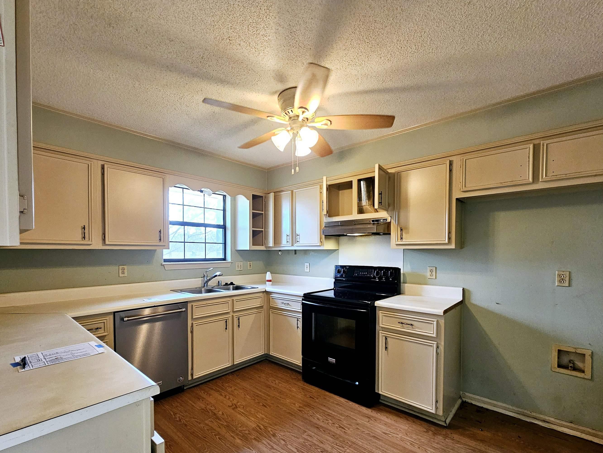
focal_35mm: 15
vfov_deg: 81.3
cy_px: 258
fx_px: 261
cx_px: 286
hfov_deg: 98.1
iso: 200
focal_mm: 2.2
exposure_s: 1/60.2
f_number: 2.2
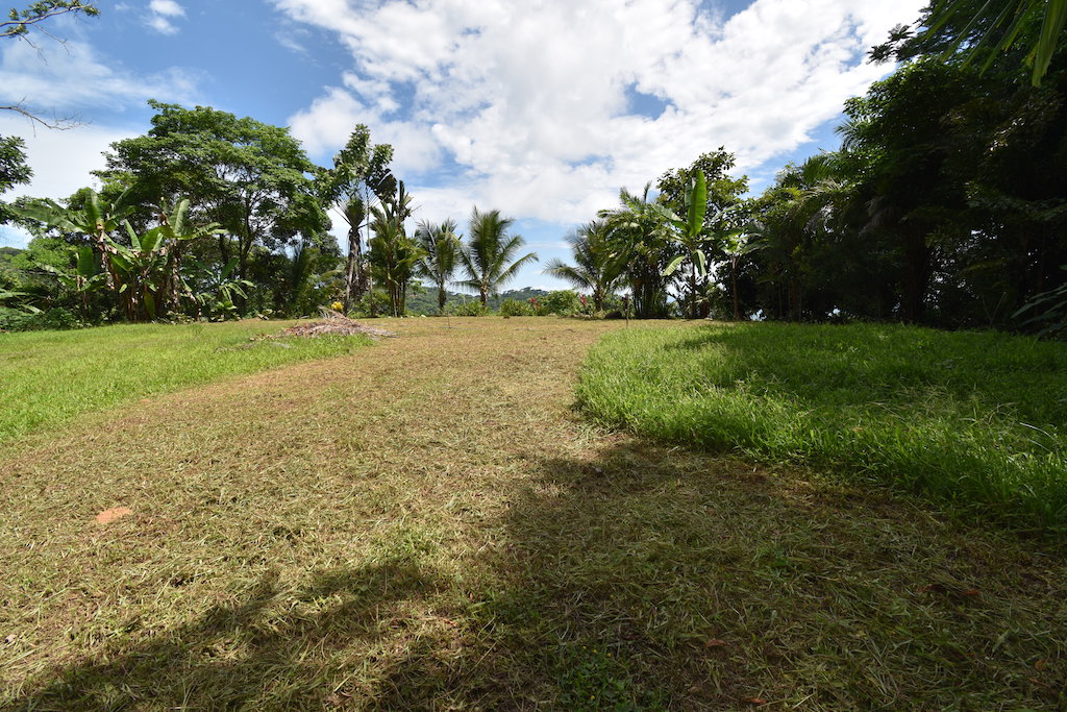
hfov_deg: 100.4
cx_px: 534
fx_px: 445
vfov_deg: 77.3
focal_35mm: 15
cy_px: 356
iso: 100
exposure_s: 1/200
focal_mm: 10
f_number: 9
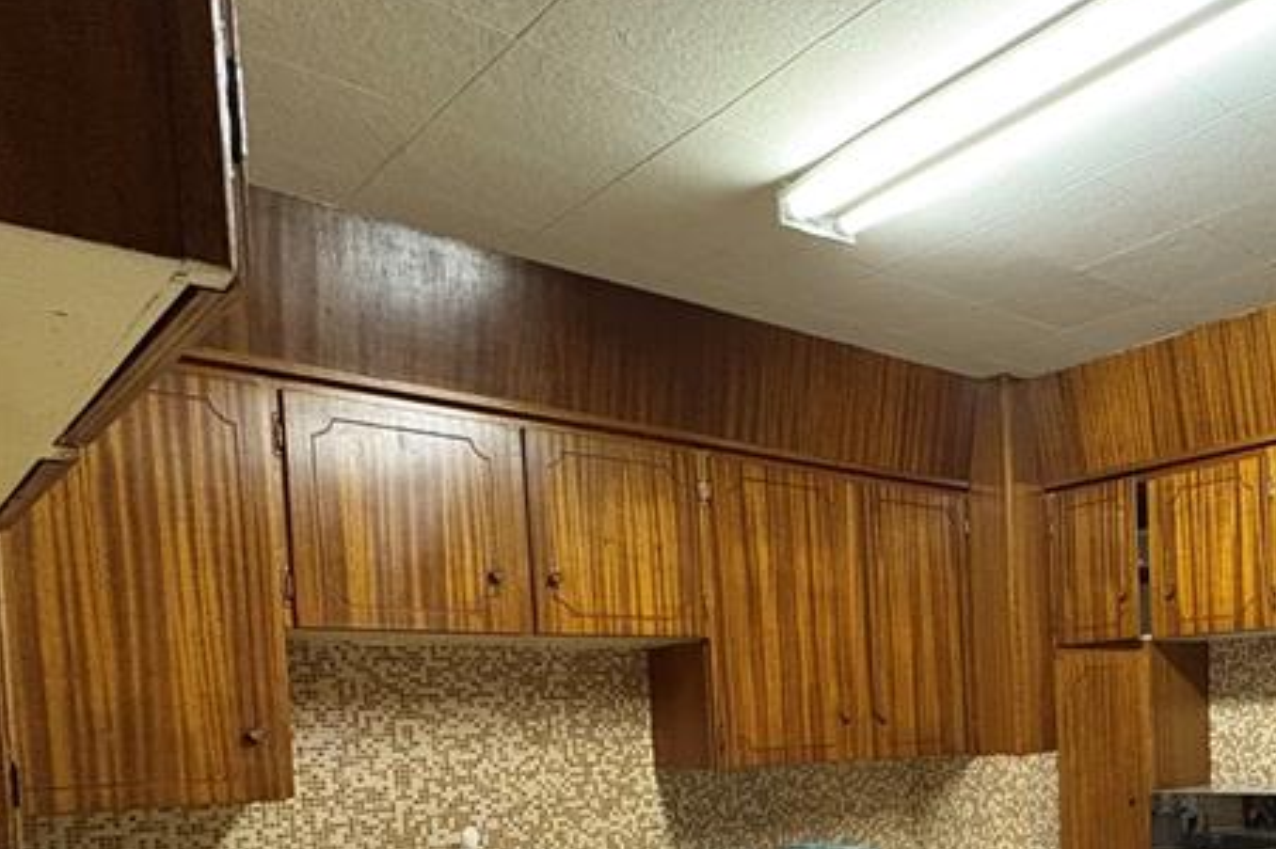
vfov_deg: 37.2
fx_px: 1169
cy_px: 773
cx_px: 1061
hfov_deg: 52.6
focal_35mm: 33
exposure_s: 1/40
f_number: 2.2
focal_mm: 2.22
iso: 640
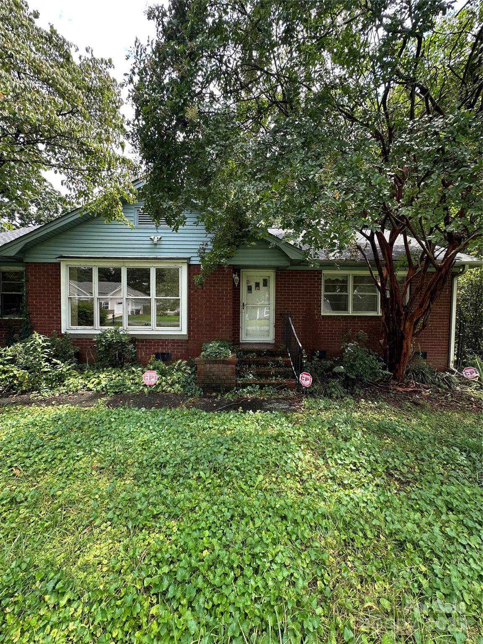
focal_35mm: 14
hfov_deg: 85.7
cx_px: 242
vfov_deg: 102.1
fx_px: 260
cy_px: 322
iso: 40
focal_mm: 2.22
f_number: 2.2
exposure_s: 1/183
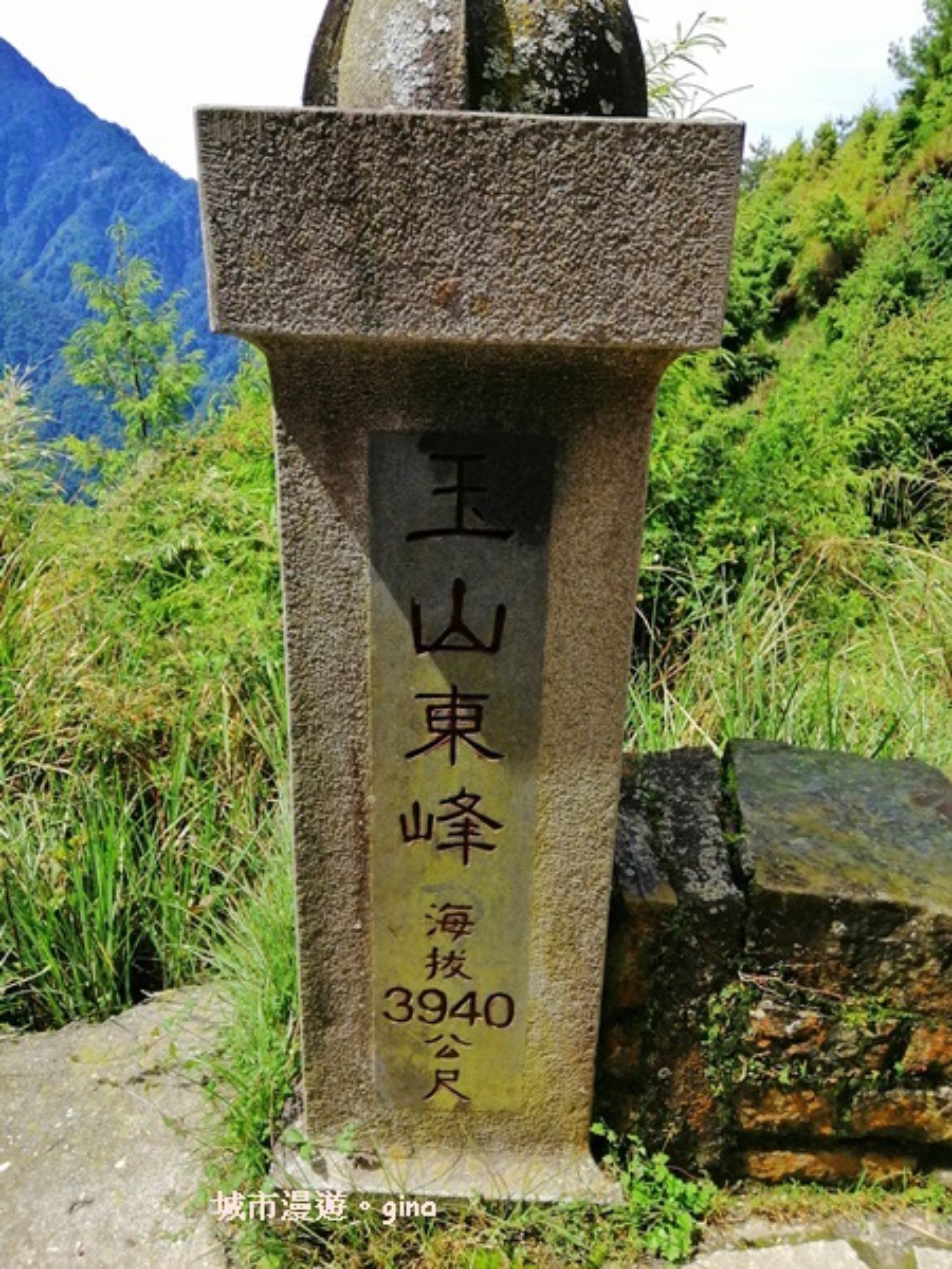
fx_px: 953
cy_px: 634
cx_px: 476
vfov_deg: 67.3
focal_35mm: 26
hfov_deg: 53.1
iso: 80
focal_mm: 3.81
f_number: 2.2
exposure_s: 1/900
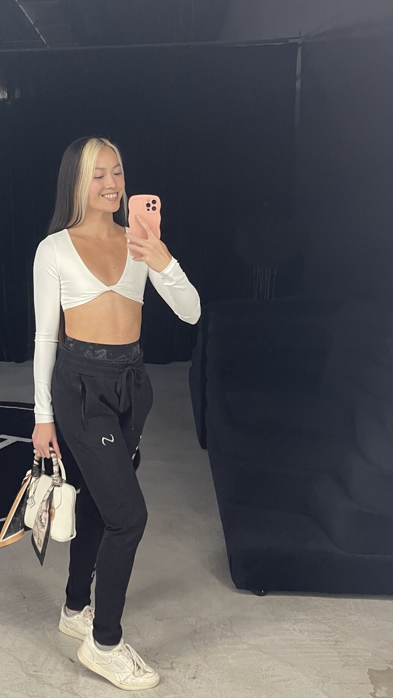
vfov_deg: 52.7
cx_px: 91
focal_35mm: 38
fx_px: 704
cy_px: 318
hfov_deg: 30.6
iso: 250
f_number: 1.6
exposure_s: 1/60
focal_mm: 5.1
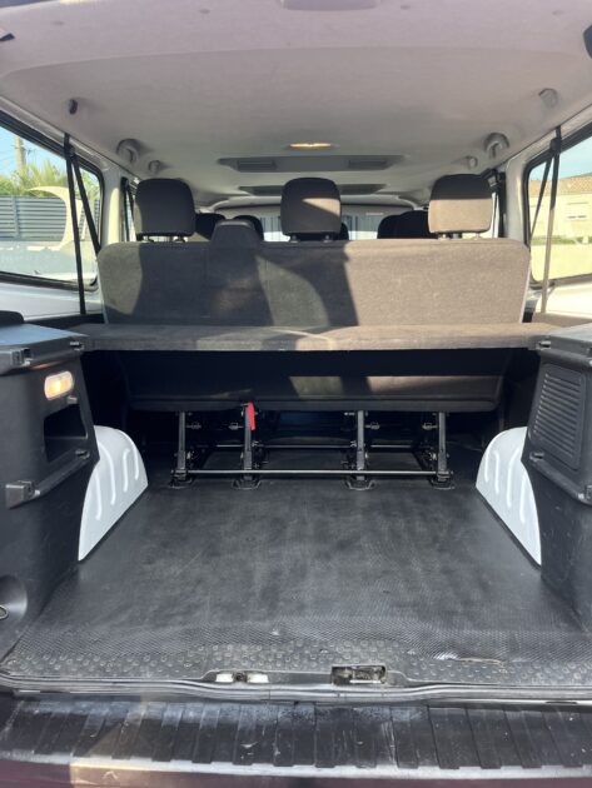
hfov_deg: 53.1
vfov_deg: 67.3
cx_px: 296
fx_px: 592
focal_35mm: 26
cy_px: 394
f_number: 1.6
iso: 64
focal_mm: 5.1
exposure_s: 1/122
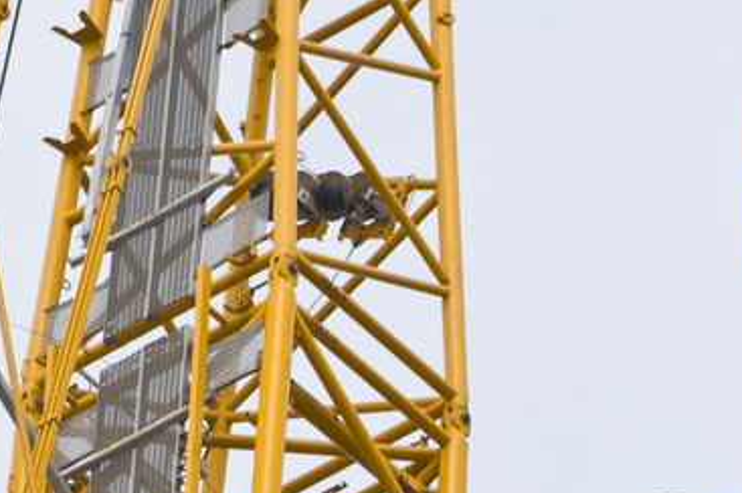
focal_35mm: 1027
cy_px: 842
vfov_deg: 1.3
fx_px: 21148
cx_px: 1131
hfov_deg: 2.0
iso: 100
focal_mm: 200
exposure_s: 1/160
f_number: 9
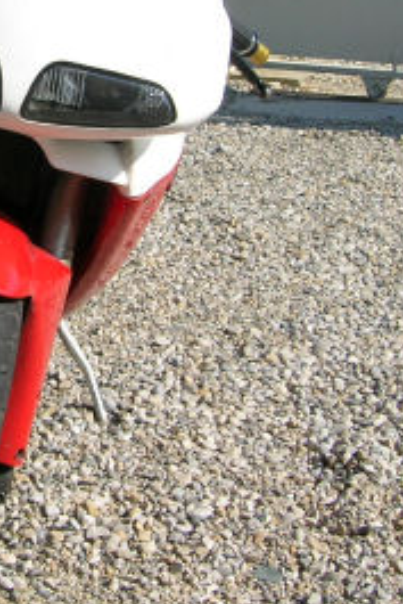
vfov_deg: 24.5
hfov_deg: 16.3
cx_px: -16
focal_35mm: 82
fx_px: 1375
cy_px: 168
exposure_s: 1/371
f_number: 4.9
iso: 50
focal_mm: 5.7
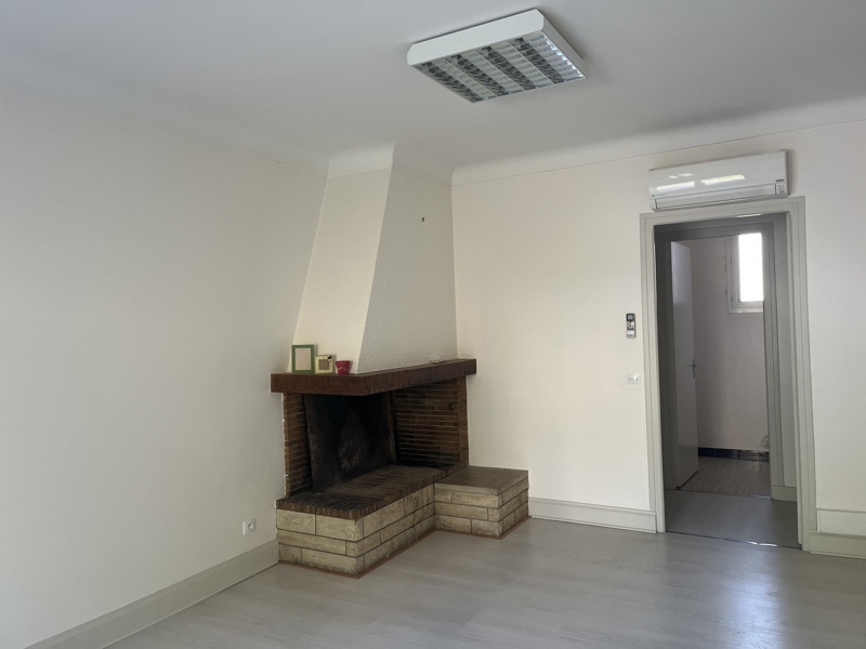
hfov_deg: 67.3
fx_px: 650
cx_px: 433
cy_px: 324
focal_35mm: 26
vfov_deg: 53.1
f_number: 1.6
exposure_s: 1/100
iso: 125
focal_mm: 5.1
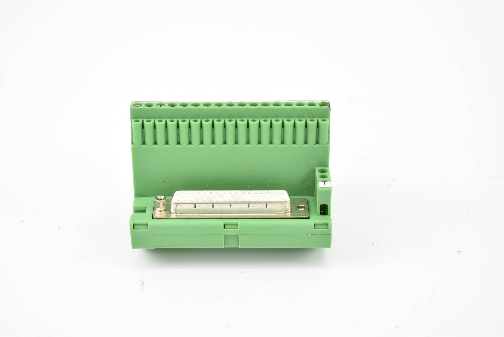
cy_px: 168
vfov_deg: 19.8
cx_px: 252
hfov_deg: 29.2
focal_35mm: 69
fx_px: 967
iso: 100
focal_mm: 46
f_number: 5.3
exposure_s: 1/20
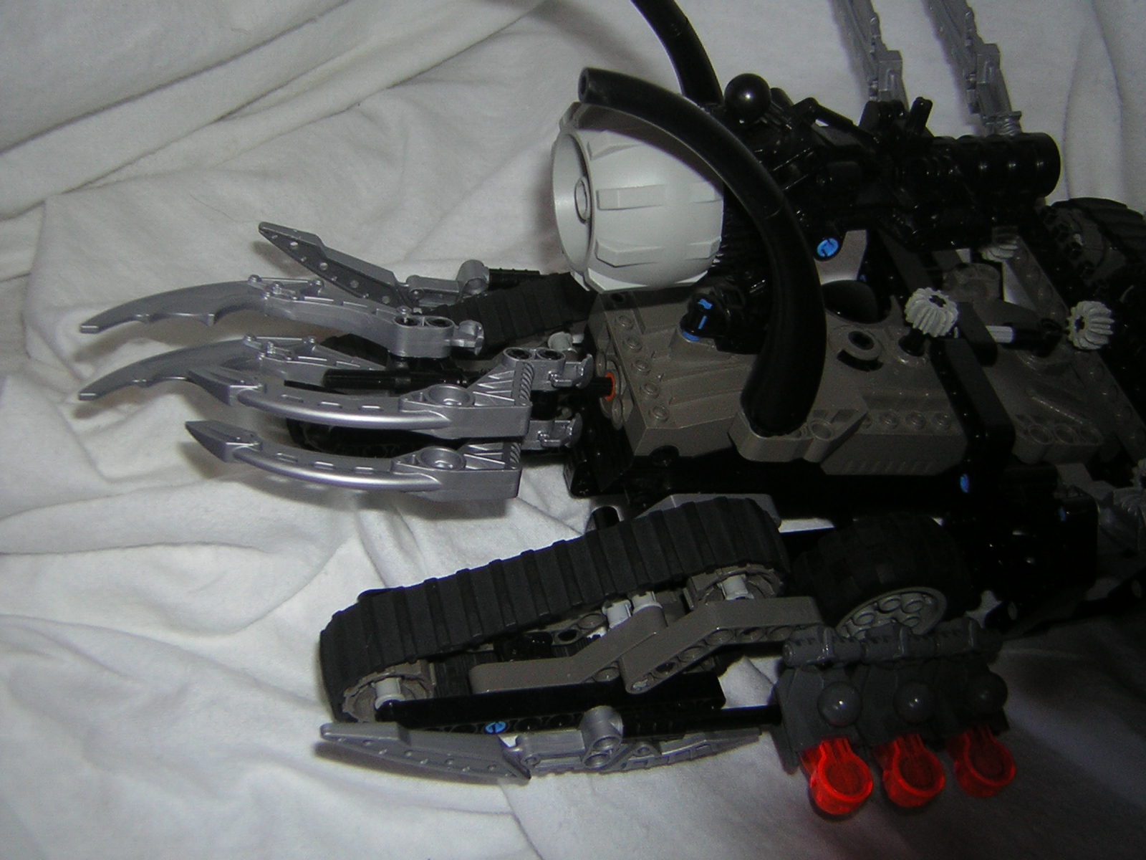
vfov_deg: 36.0
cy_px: 430
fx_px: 1324
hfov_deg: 46.8
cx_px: 573
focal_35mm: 40
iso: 50
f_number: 2.7
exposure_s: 1/60.1
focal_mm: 5.2
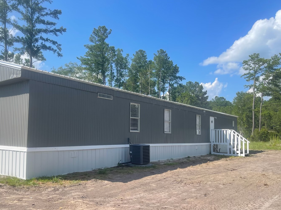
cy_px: 123
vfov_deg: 46.6
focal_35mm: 30
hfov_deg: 59.5
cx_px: 113
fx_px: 244
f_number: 1.6
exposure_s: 1/2336
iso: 32
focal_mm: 5.1
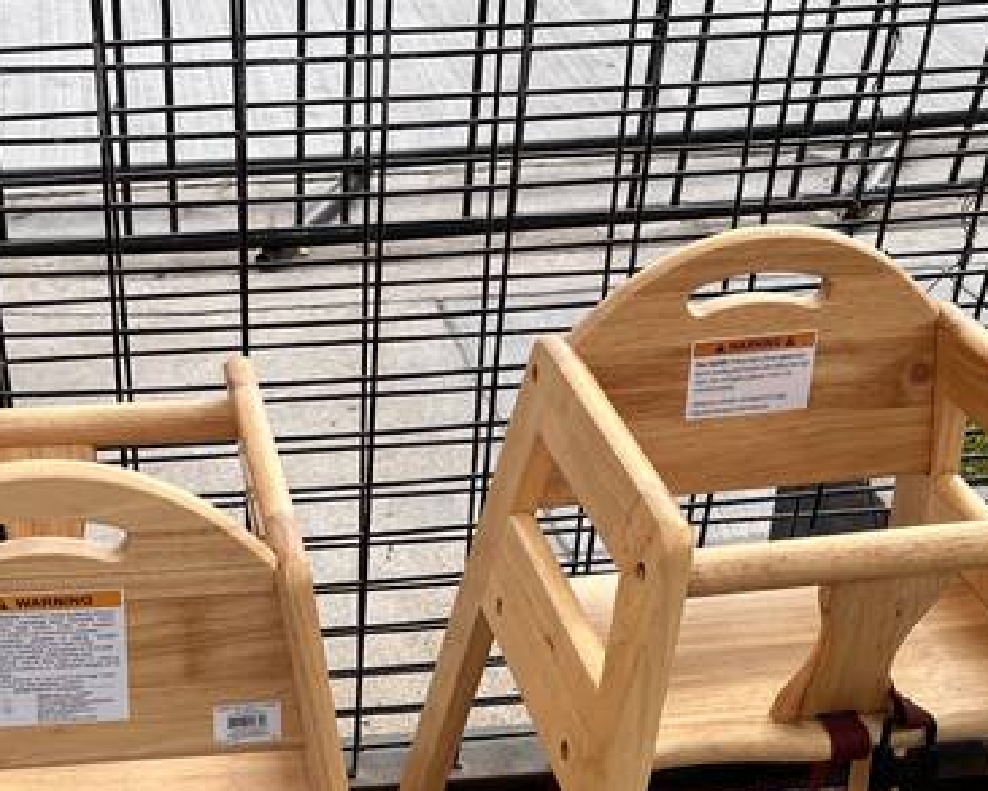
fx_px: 1726
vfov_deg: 25.0
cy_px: 729
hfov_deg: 31.5
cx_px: 273
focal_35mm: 59
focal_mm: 5.1
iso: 50
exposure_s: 1/1339
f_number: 1.6
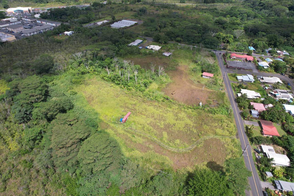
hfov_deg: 78.6
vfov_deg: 57.2
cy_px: 98
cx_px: 147
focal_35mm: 22
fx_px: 180
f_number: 2.8
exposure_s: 1/1500
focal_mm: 8.38
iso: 100
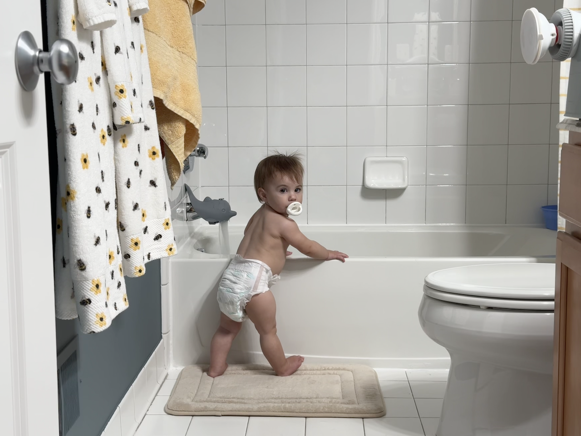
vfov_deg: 30.3
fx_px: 806
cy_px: 218
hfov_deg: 39.7
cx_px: 290
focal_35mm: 48
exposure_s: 1/60
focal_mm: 6.86
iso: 64
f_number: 1.78
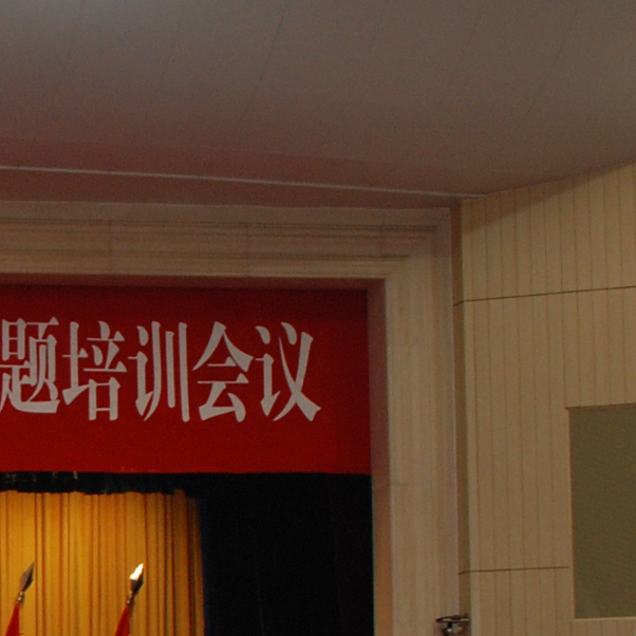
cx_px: -438
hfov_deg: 13.1
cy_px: 613
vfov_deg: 14.0
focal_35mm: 123
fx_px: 2557
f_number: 4
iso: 400
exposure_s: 1/60
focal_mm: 20
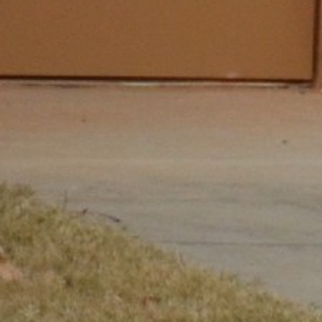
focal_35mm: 1912
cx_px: 1766
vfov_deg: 0.9
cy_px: -89
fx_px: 20119
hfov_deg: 0.9
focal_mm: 135
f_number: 5.6
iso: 800
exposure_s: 1/640
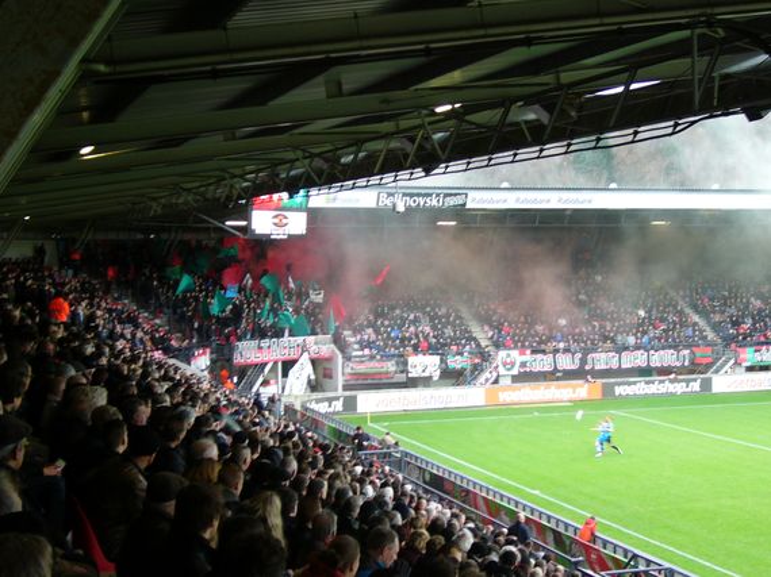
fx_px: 1336
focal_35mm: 60
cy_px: 288
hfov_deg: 32.2
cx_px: 386
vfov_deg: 24.4
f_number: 3.7
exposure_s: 1/13
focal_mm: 10
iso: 150
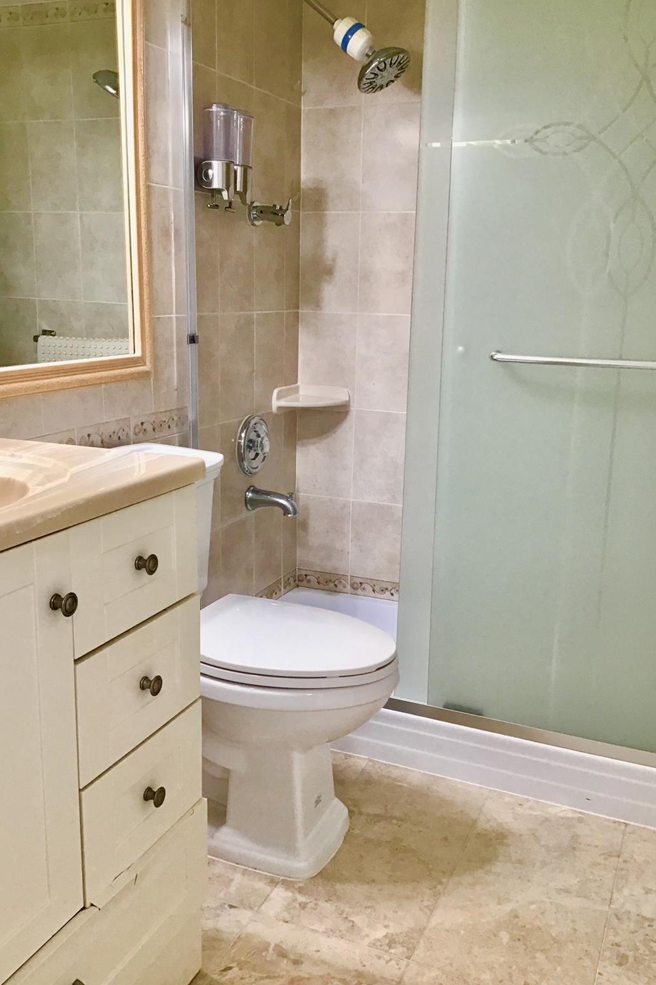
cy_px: 486
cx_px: 319
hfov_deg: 39.9
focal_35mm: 33
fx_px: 902
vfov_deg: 57.2
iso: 64
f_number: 2.4
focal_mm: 3.3
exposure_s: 1/30
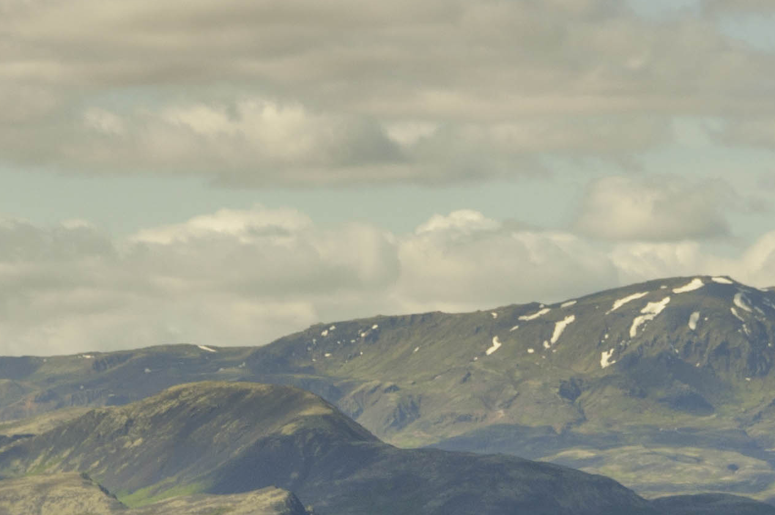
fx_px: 8187
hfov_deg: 5.4
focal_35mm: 381
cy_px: 467
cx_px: 495
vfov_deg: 3.6
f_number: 13
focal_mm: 75
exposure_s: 1/200
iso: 200
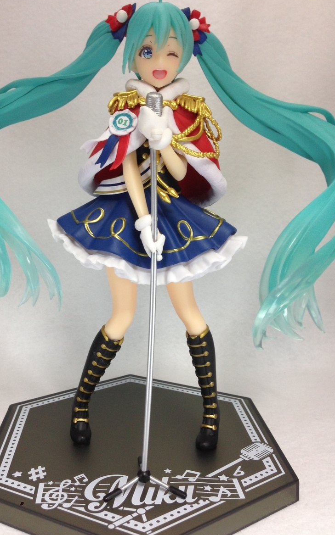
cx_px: 148
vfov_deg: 54.0
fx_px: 526
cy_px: 262
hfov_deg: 35.3
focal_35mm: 36
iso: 80
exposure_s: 1/20
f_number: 2.4
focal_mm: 4.12
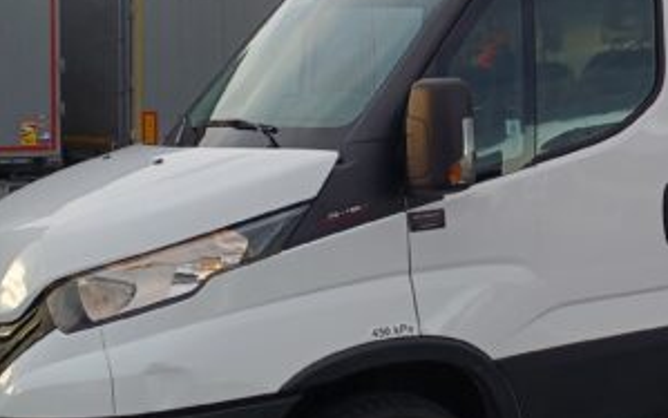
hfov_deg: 28.6
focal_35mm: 68
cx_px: 639
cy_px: 163
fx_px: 1238
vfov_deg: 19.1
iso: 50
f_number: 1.8
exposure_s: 1/108
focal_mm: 4.65
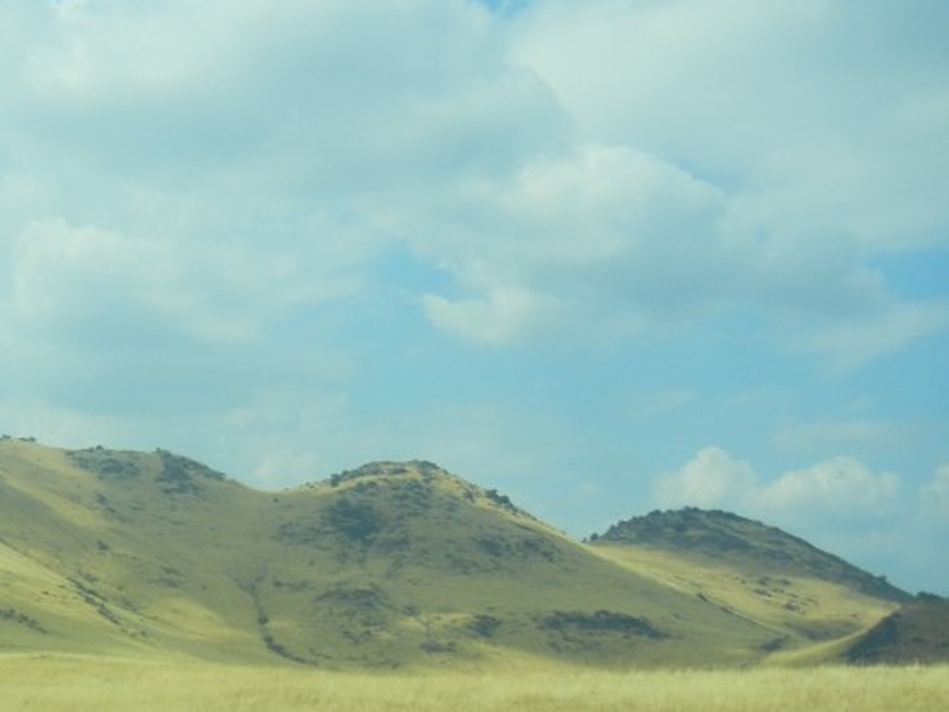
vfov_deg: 22.8
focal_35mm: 63
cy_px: 619
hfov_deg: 28.9
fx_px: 1727
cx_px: 16
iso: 160
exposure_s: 1/670
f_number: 7
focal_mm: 5.4
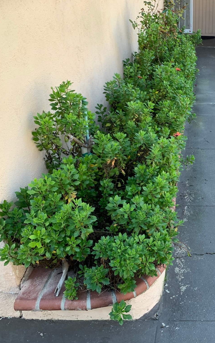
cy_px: 173
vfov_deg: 52.8
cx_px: 211
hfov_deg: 32.0
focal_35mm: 37
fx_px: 347
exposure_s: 1/121
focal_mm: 4.25
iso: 32
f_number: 1.8
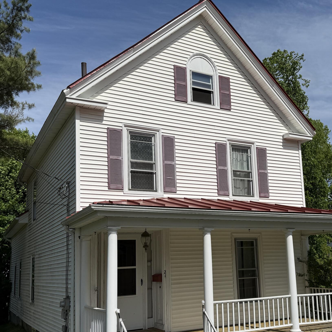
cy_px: 199
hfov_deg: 42.3
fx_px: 423
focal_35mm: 39
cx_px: 221
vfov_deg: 42.6
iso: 80
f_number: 1.78
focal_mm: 6.76
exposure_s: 1/11905
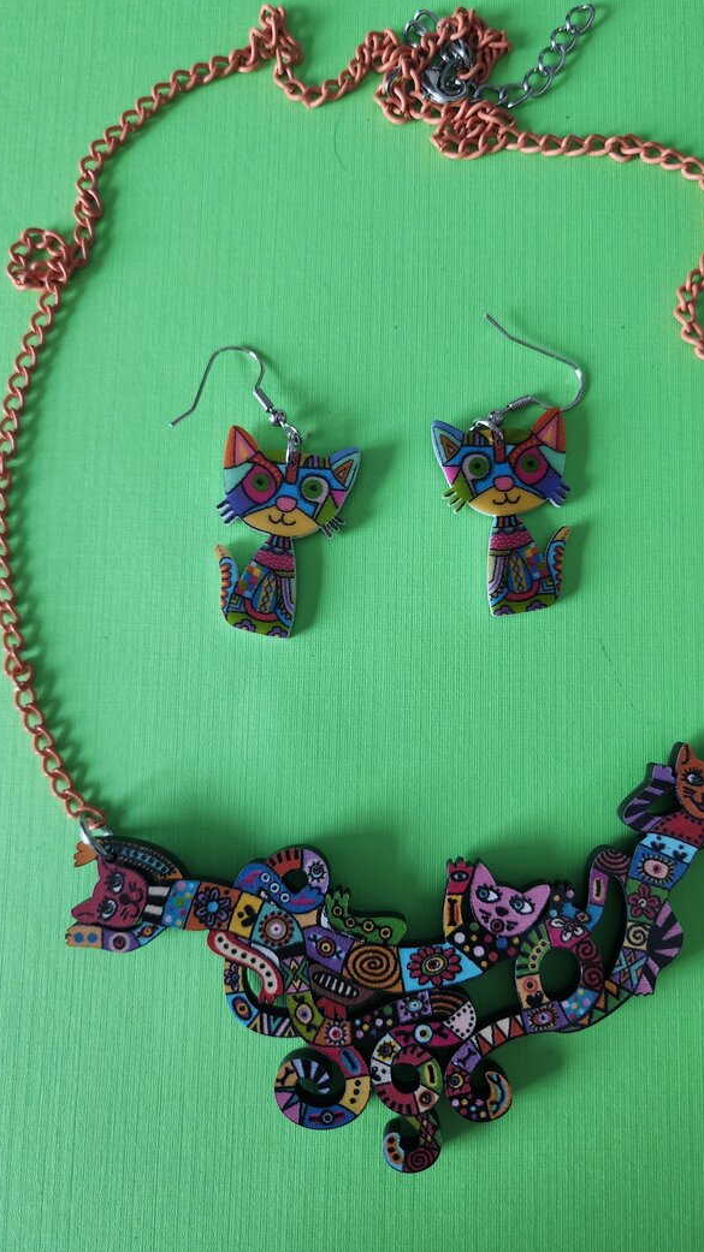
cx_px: 398
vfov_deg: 71.9
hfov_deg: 44.3
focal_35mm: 26
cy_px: 609
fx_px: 863
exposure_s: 1/120
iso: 320
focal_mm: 6.4
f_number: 1.8
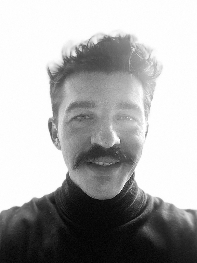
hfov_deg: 46.8
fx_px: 228
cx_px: 98
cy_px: 132
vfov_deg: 60.0
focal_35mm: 30
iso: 640
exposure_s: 1/17
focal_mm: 2.71
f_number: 2.2
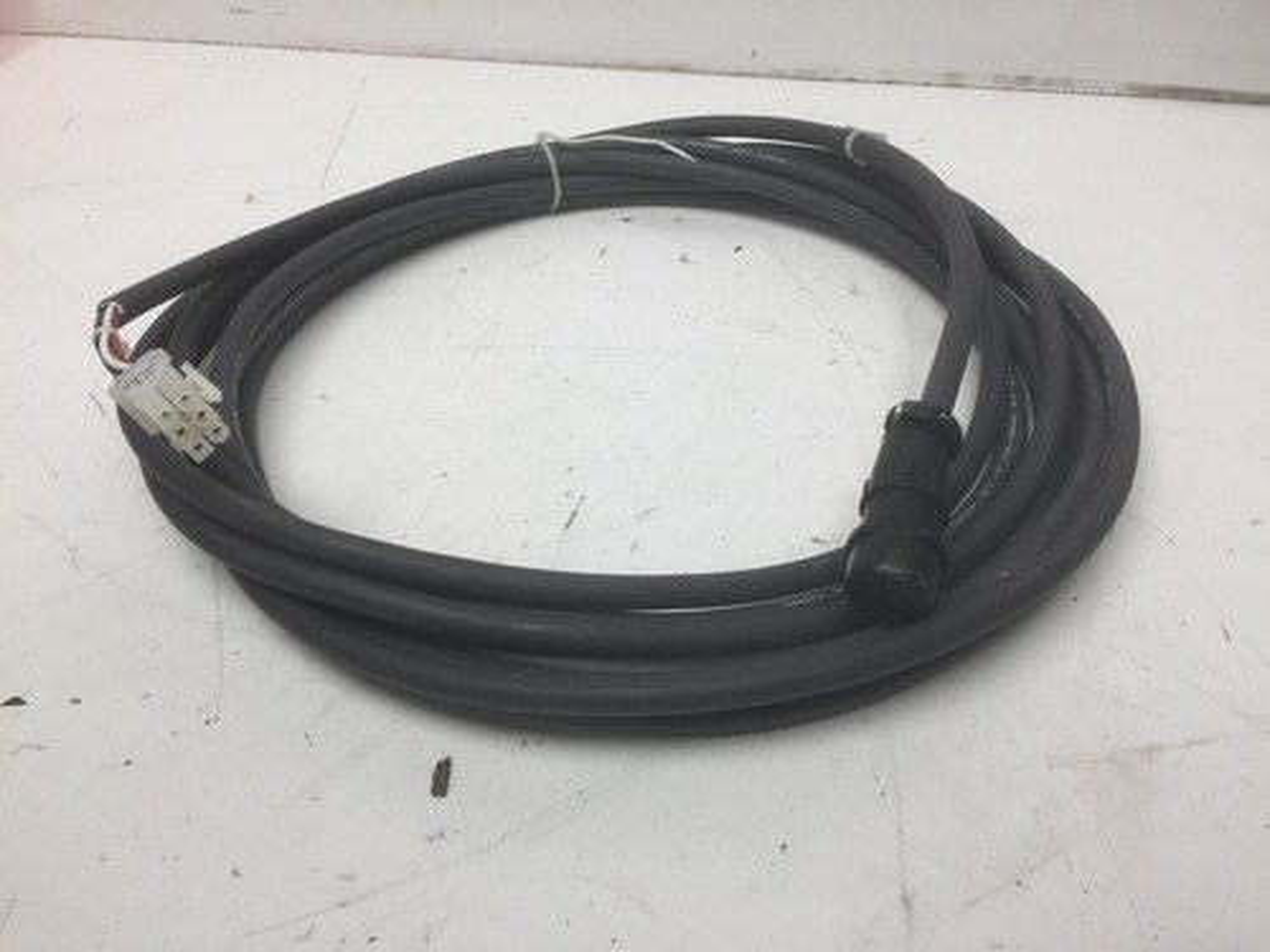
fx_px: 1064
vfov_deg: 48.2
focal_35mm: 29
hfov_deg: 61.7
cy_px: 476
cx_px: 635
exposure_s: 1/100
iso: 32
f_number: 2.2
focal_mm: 4.15
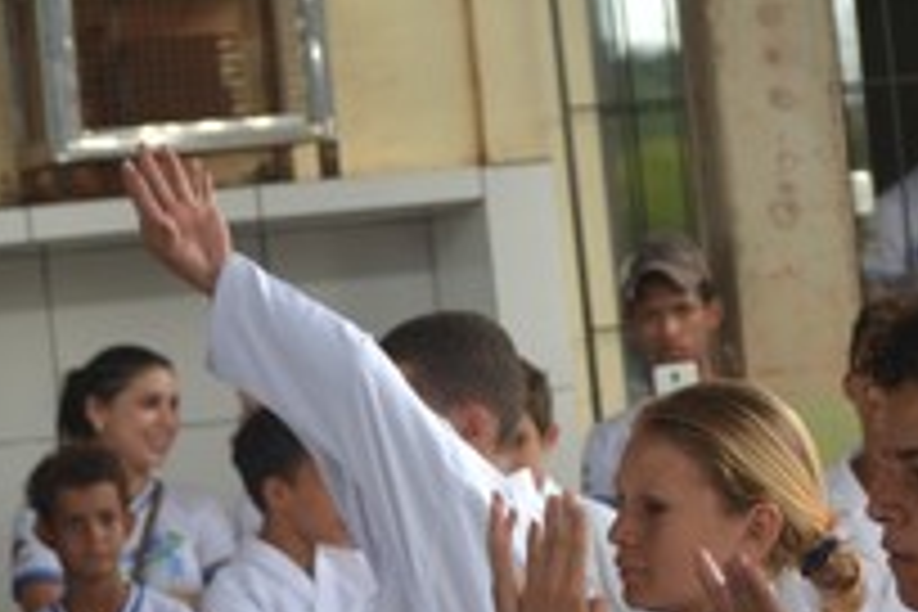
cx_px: 724
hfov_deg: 7.8
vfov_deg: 5.2
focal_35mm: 265
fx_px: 6757
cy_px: 594
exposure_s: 1/125
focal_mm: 80
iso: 450
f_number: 5.6
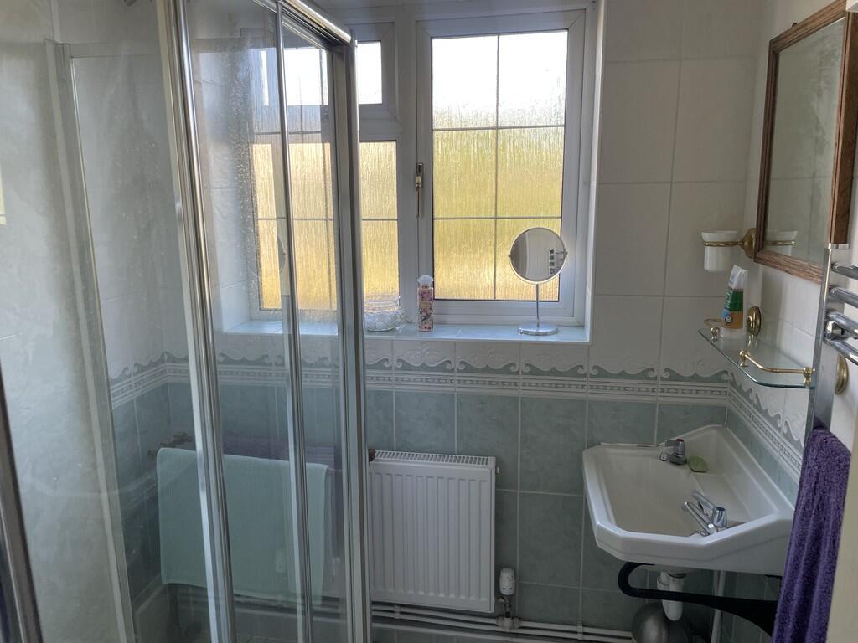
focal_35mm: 26
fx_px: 644
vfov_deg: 53.1
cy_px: 322
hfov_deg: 67.3
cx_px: 429
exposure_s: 1/121
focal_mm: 4.2
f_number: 1.6
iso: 40
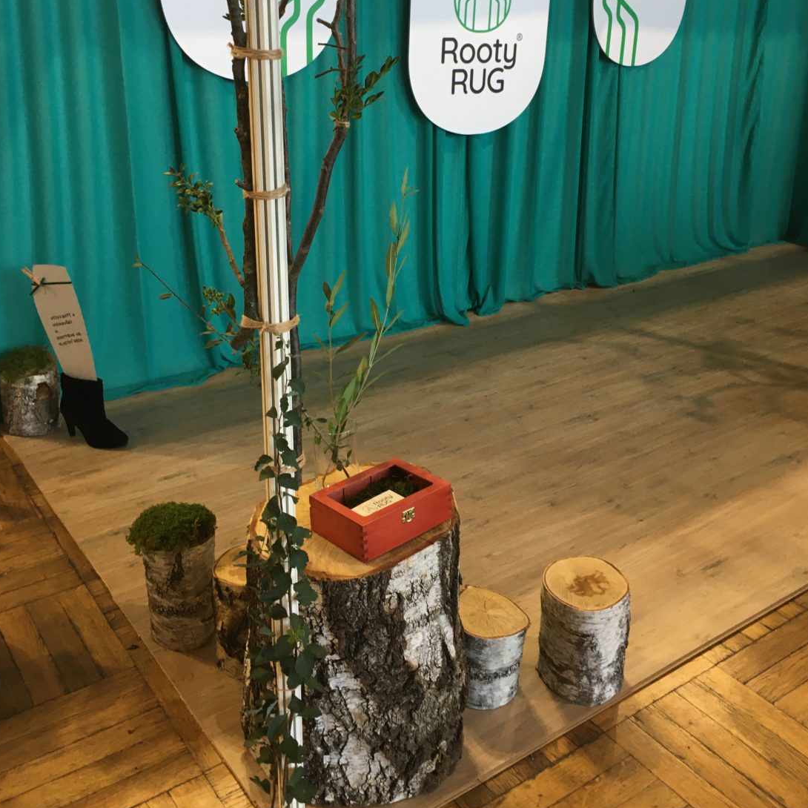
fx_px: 924
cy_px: 288
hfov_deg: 47.2
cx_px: 403
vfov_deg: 46.7
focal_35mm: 35
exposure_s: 1/33
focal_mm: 4.15
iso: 80
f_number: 2.2
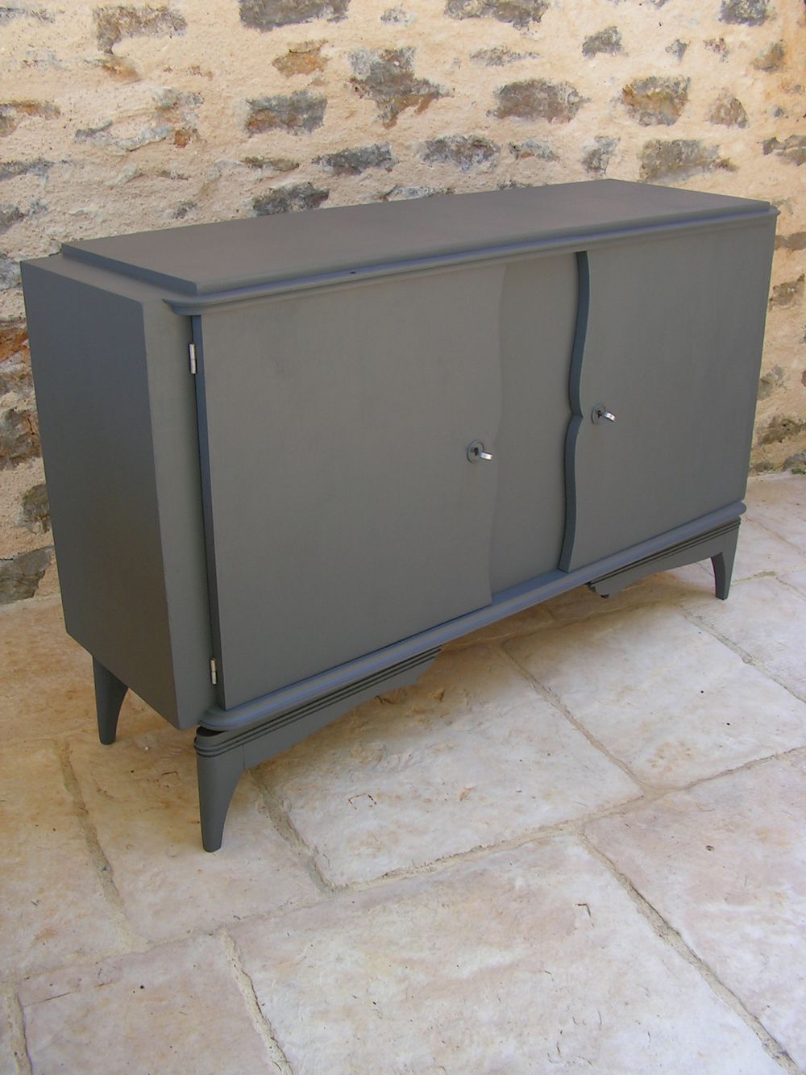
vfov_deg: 51.4
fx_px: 1117
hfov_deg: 39.7
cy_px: 538
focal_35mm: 36
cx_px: 403
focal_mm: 6
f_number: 3.2
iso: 64
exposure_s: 1/40
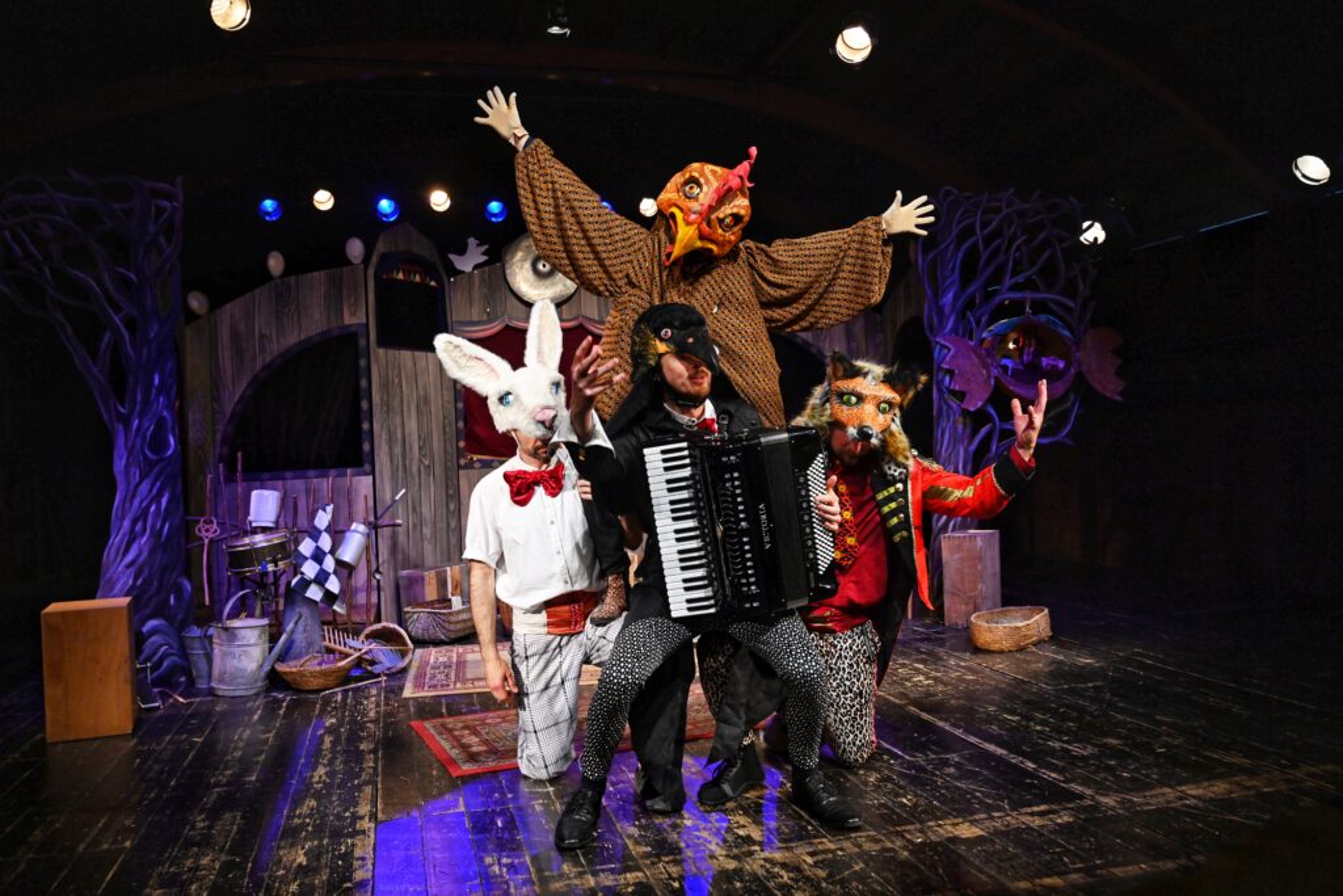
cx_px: 672
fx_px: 1119
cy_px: 448
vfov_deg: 43.6
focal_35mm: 30
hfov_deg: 61.9
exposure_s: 1/320
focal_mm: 30
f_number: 4
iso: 2000
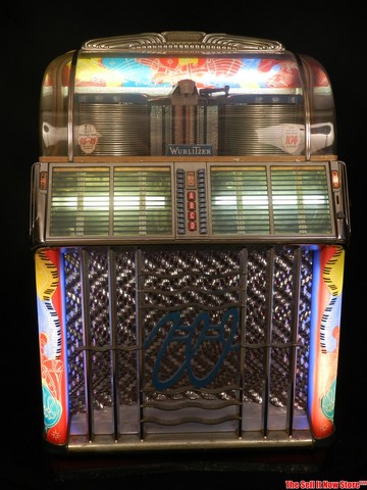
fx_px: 650
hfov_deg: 31.5
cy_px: 245
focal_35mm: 46
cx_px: 184
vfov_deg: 41.2
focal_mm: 8.1
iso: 220
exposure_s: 1/40
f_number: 4.2
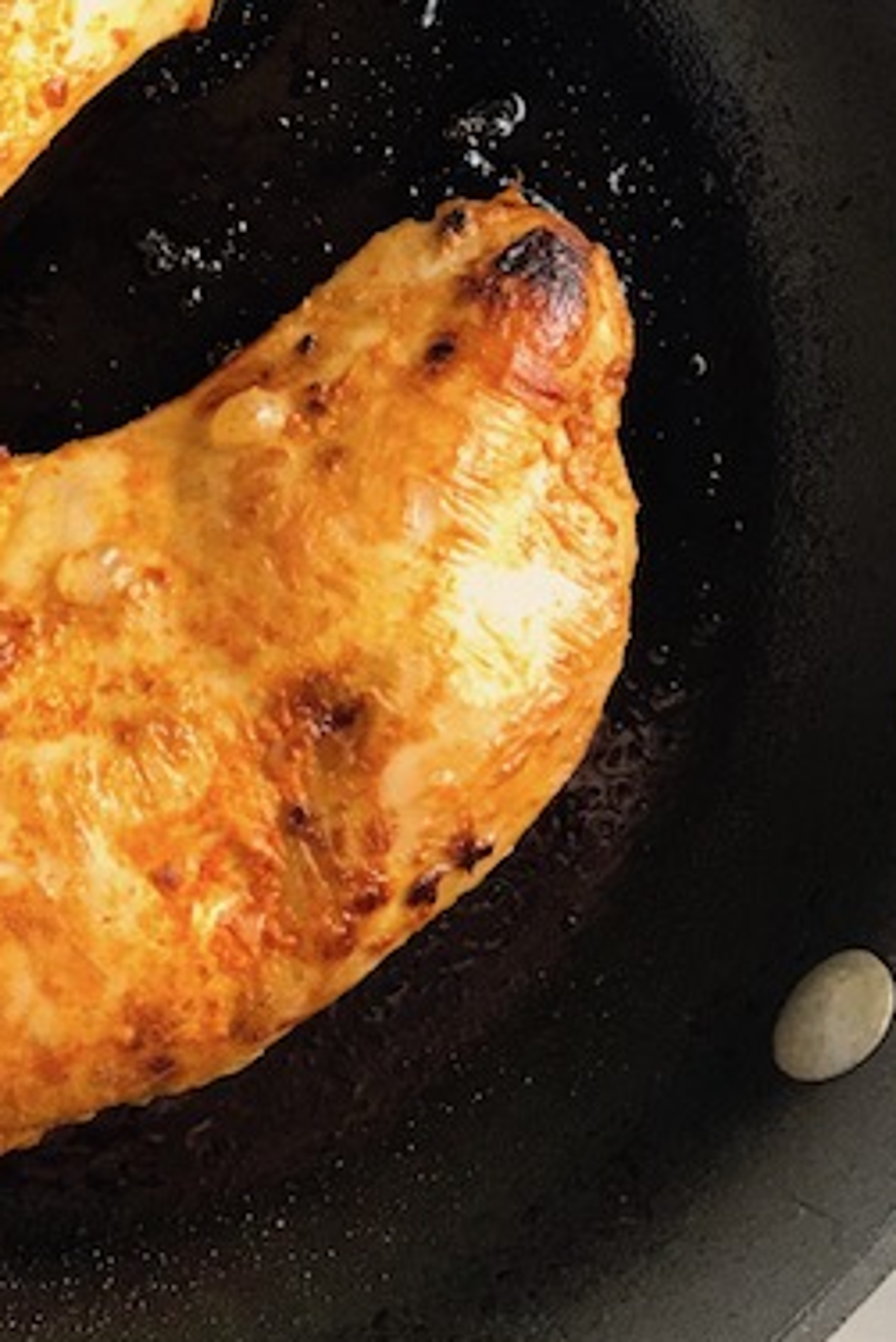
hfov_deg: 21.1
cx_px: -29
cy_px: 489
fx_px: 2312
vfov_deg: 32.2
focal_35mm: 62
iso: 25
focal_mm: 3.99
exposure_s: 1/30
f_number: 1.8
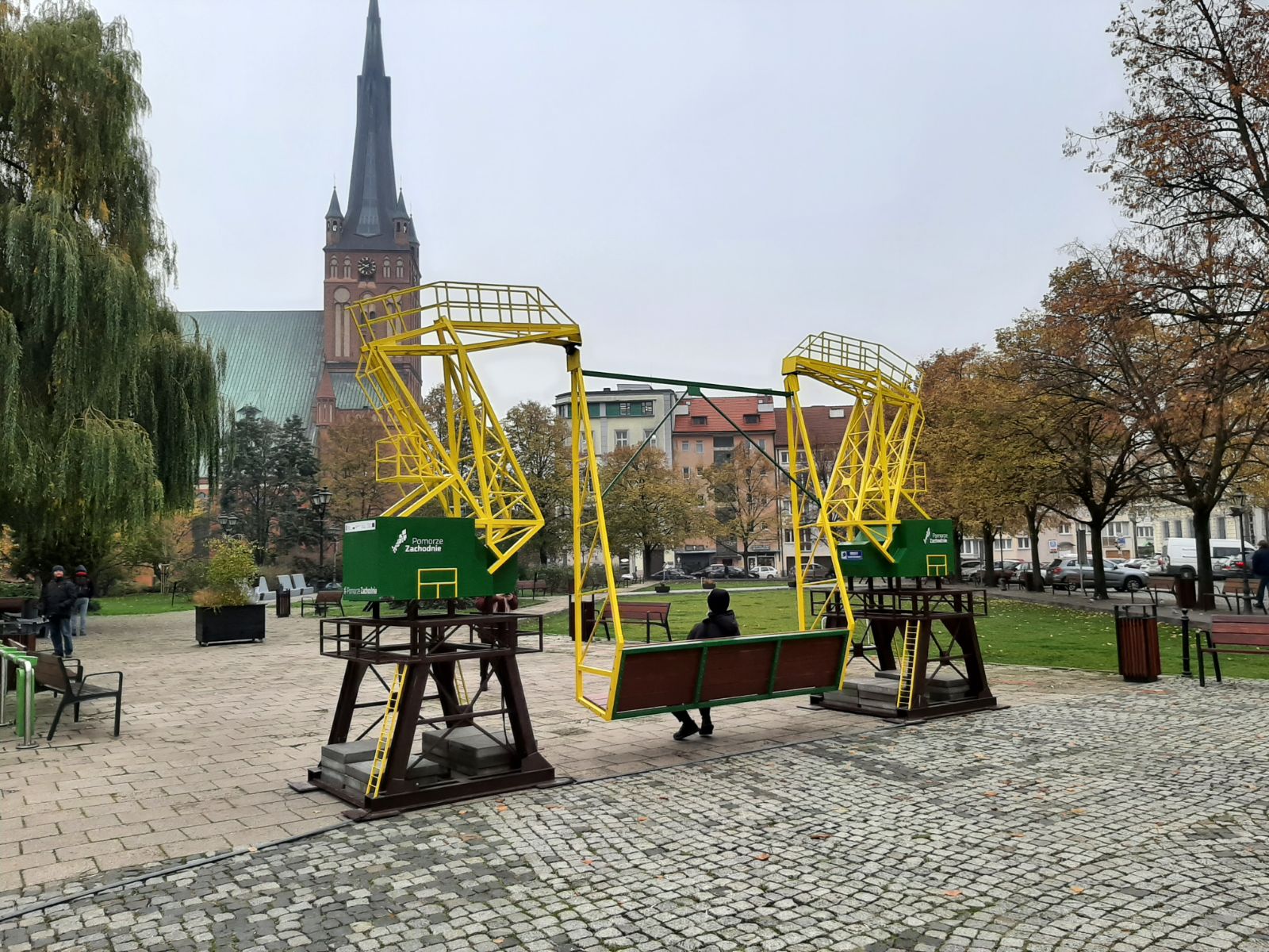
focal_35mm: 26
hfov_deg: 67.3
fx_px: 953
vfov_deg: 53.1
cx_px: 634
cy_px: 476
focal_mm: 3.93
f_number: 1.7
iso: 40
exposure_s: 1/300
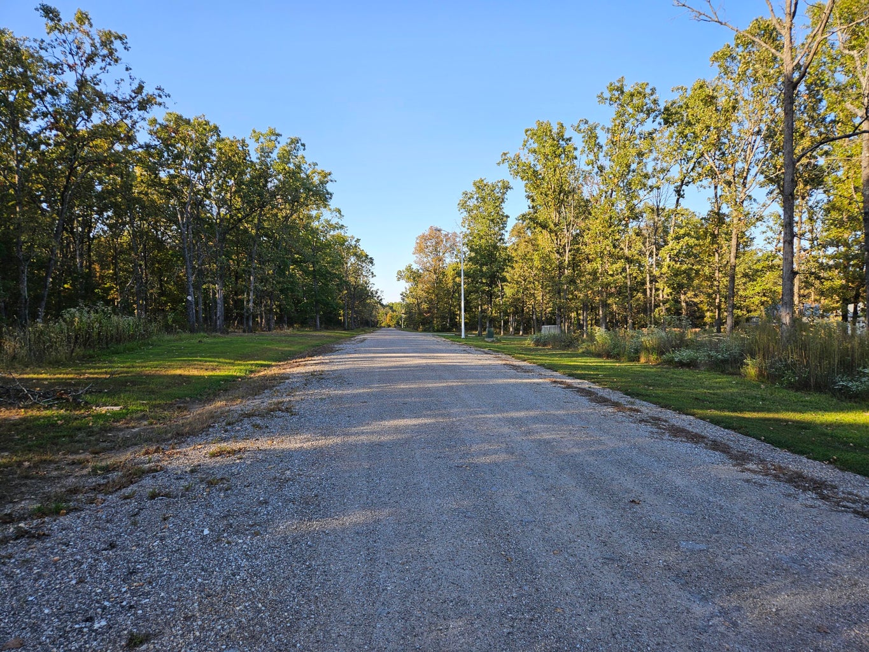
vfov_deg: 58.9
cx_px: 434
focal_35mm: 23
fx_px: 577
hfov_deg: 73.9
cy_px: 326
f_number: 1.8
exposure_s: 1/470
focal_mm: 5.4
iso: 25
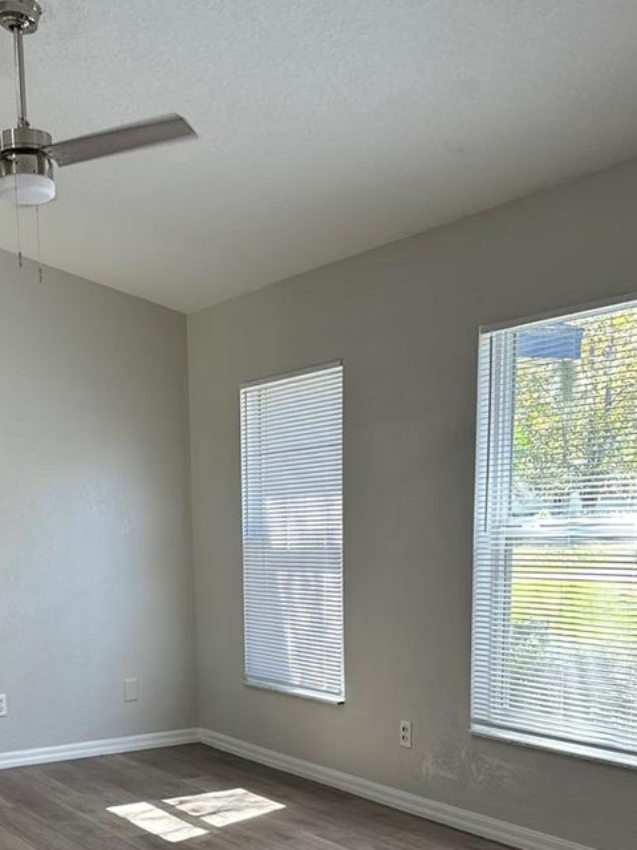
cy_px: 719
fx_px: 1104
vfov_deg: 39.8
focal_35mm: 45
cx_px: 178
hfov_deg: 31.7
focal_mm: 6.86
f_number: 1.78
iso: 160
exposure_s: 1/120
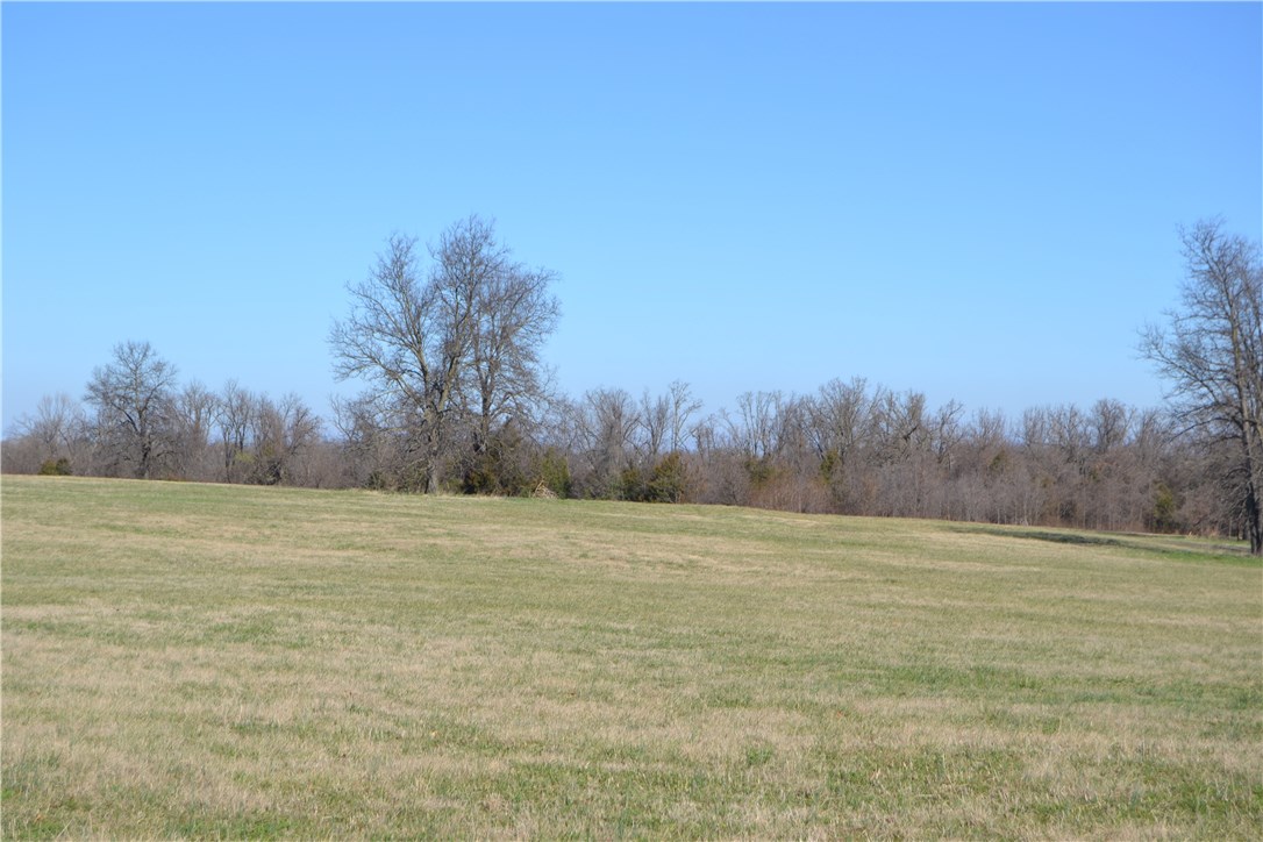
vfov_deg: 21.6
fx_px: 2210
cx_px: 632
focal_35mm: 63
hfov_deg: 31.9
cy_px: 421
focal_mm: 42
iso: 100
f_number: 8
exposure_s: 1/320
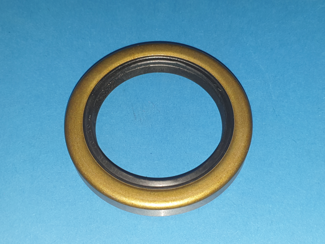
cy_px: 122
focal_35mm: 26
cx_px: 162
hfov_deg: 67.3
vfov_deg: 53.1
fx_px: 244
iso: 50
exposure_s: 1/167
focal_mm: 4.3
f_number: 1.5
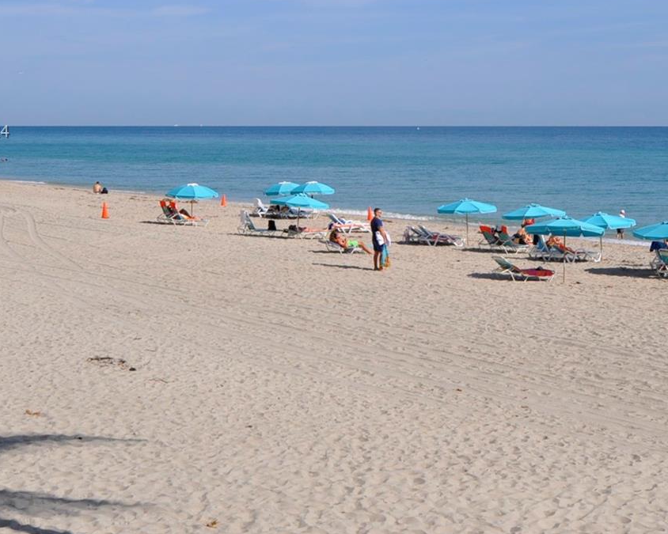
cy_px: 133
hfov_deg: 29.5
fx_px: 1265
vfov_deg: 23.6
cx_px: 389
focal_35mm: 64
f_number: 10
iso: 200
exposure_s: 1/400
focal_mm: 24
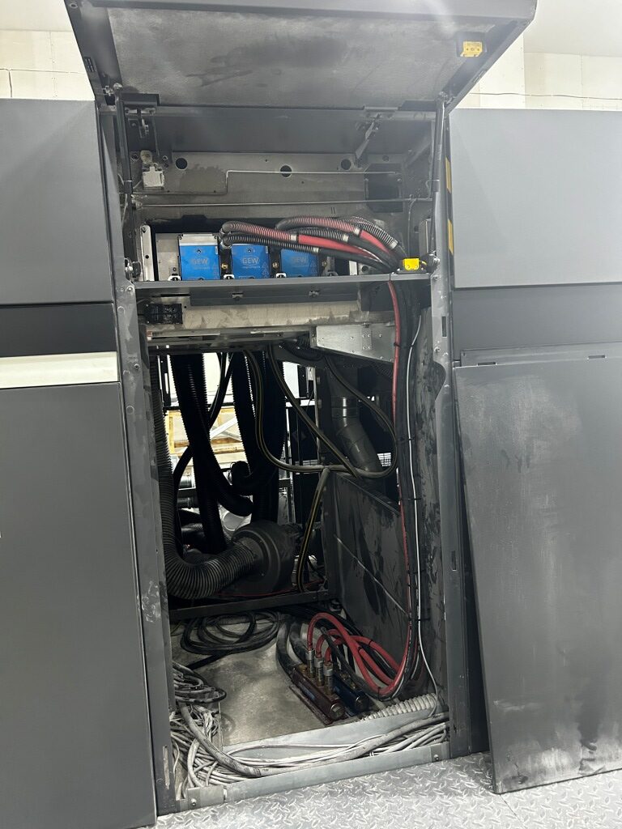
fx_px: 623
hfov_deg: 53.1
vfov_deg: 67.3
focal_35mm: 26
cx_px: 311
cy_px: 414
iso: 400
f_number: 1.5
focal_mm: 5.7
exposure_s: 1/50
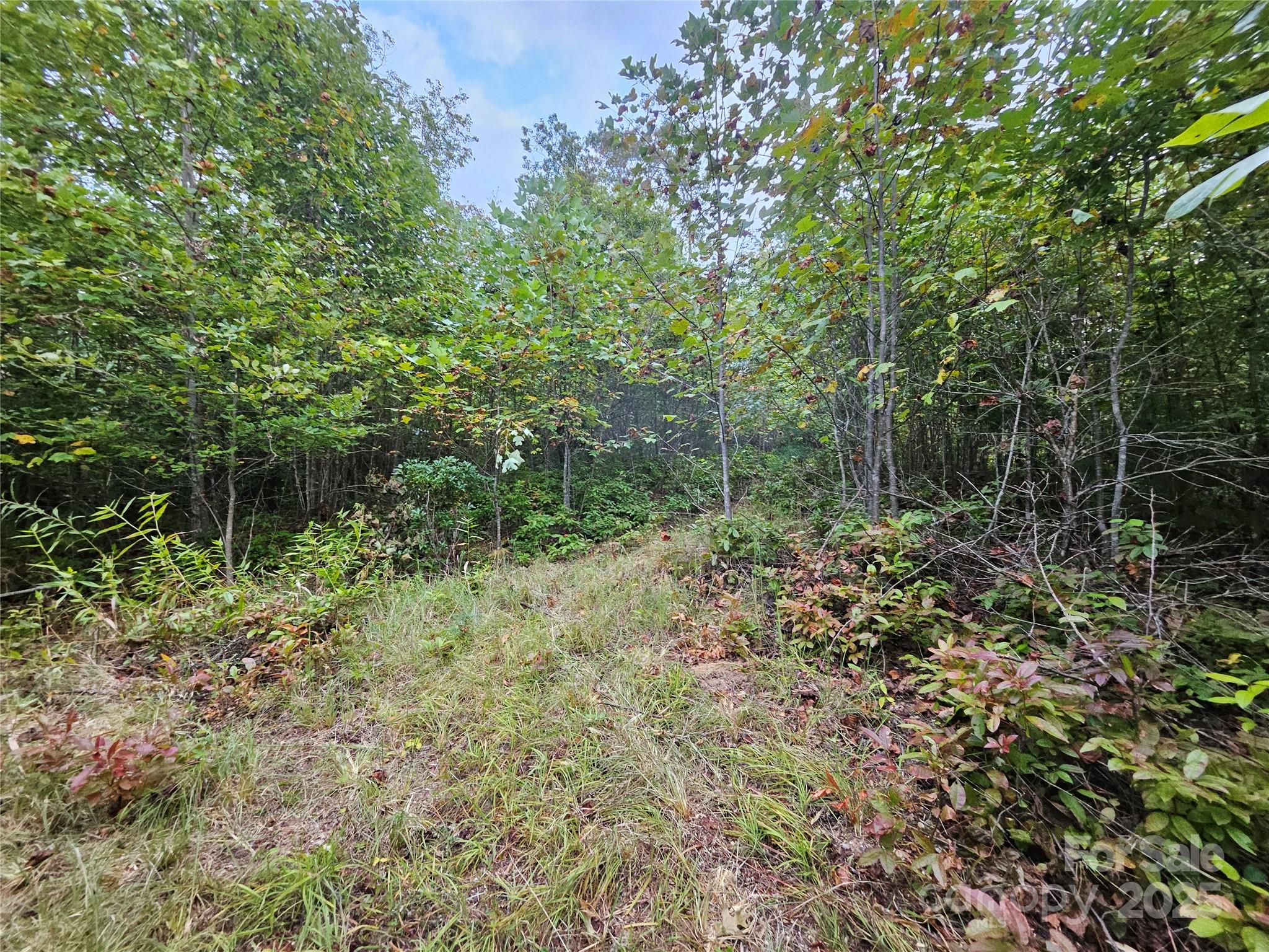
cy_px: 476
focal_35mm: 13
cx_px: 634
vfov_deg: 89.9
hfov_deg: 106.2
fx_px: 477
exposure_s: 1/60
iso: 250
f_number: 2.2
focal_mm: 1.74
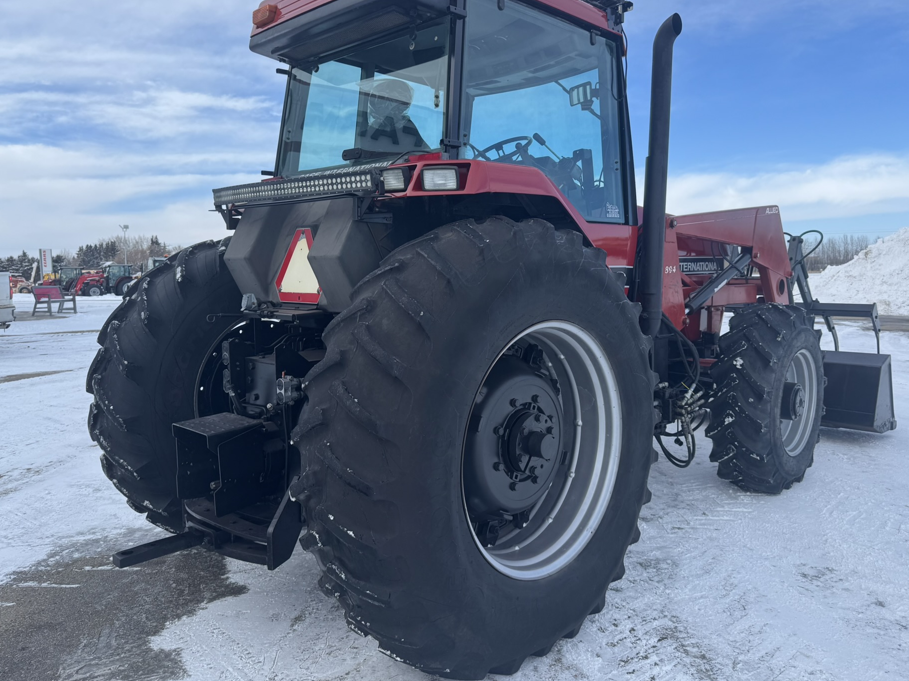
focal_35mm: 27
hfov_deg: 65.3
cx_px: 479
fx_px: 709
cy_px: 318
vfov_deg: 51.3
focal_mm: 6.76
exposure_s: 1/3597
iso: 80
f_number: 1.78
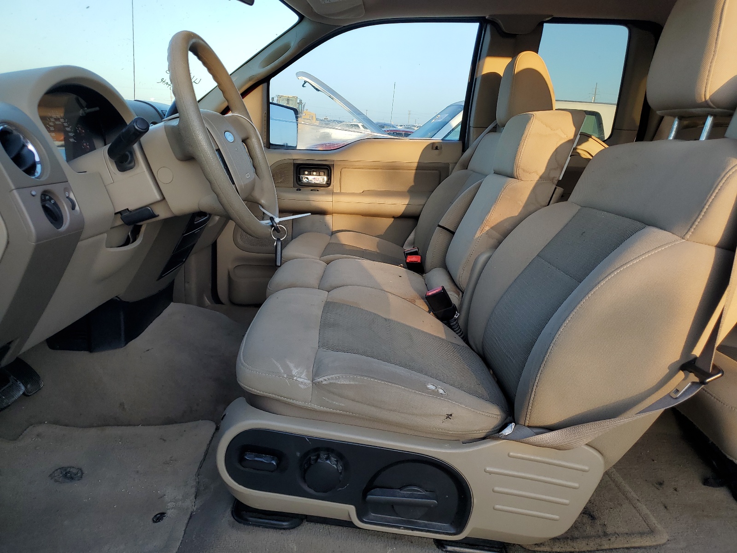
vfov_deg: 53.1
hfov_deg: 67.3
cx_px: 368
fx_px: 554
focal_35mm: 26
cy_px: 276
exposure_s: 1/312
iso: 50
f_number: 1.5
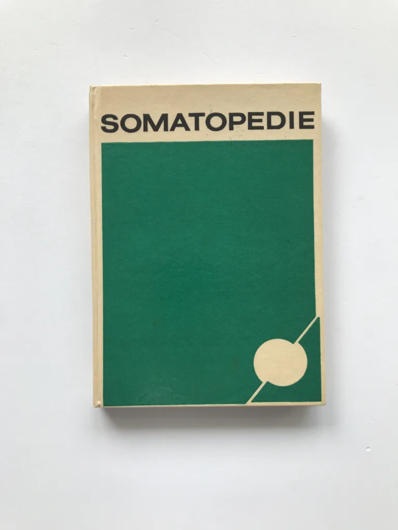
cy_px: 265
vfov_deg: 63.4
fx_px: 429
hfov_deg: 49.7
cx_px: 199
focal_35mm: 28
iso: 20
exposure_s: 1/122
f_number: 1.8
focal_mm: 3.99
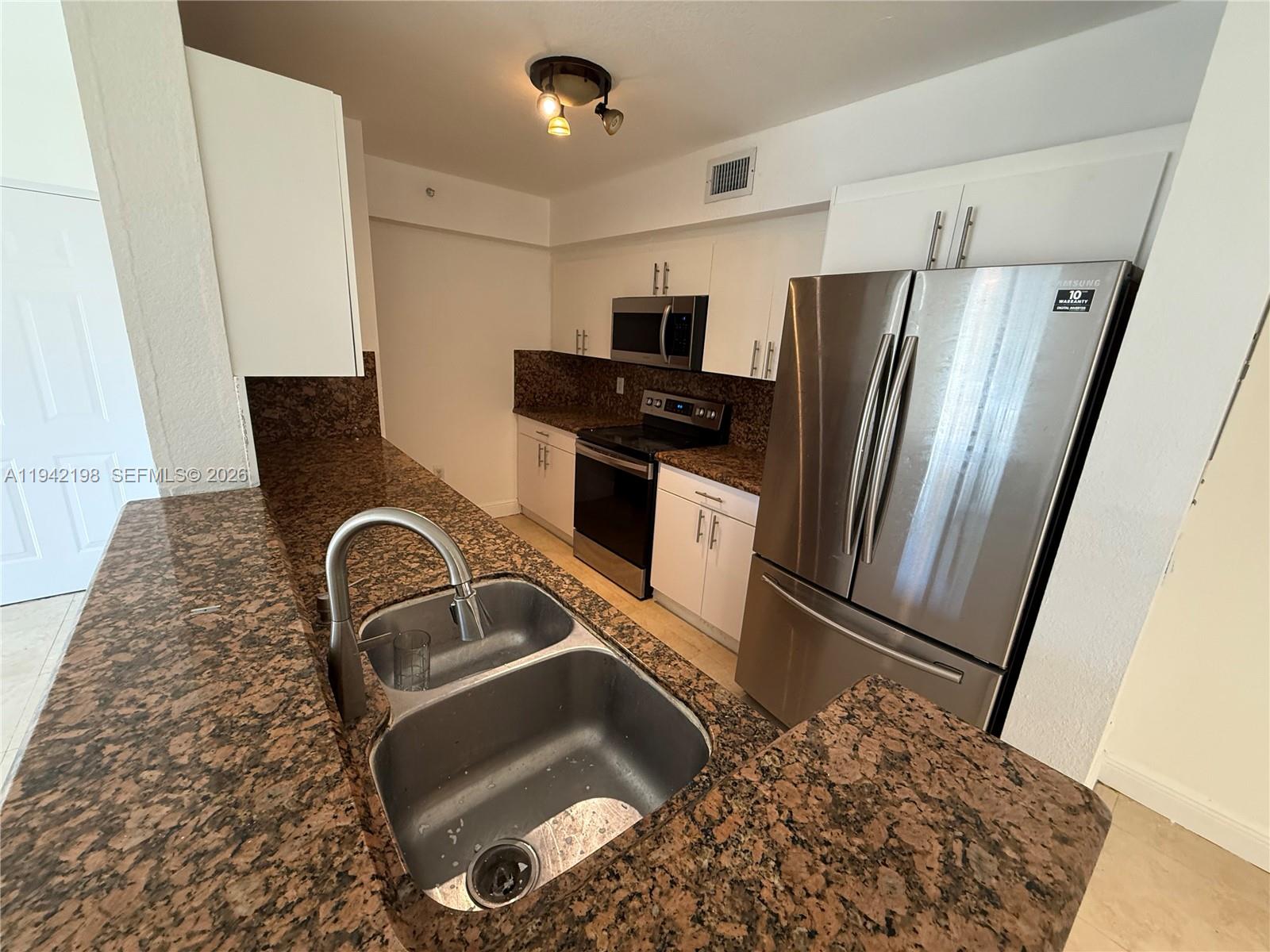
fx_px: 514
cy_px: 476
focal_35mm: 14
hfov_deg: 102.1
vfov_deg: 85.7
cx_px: 635
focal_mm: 2.22
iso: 320
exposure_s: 1/60
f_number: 2.2
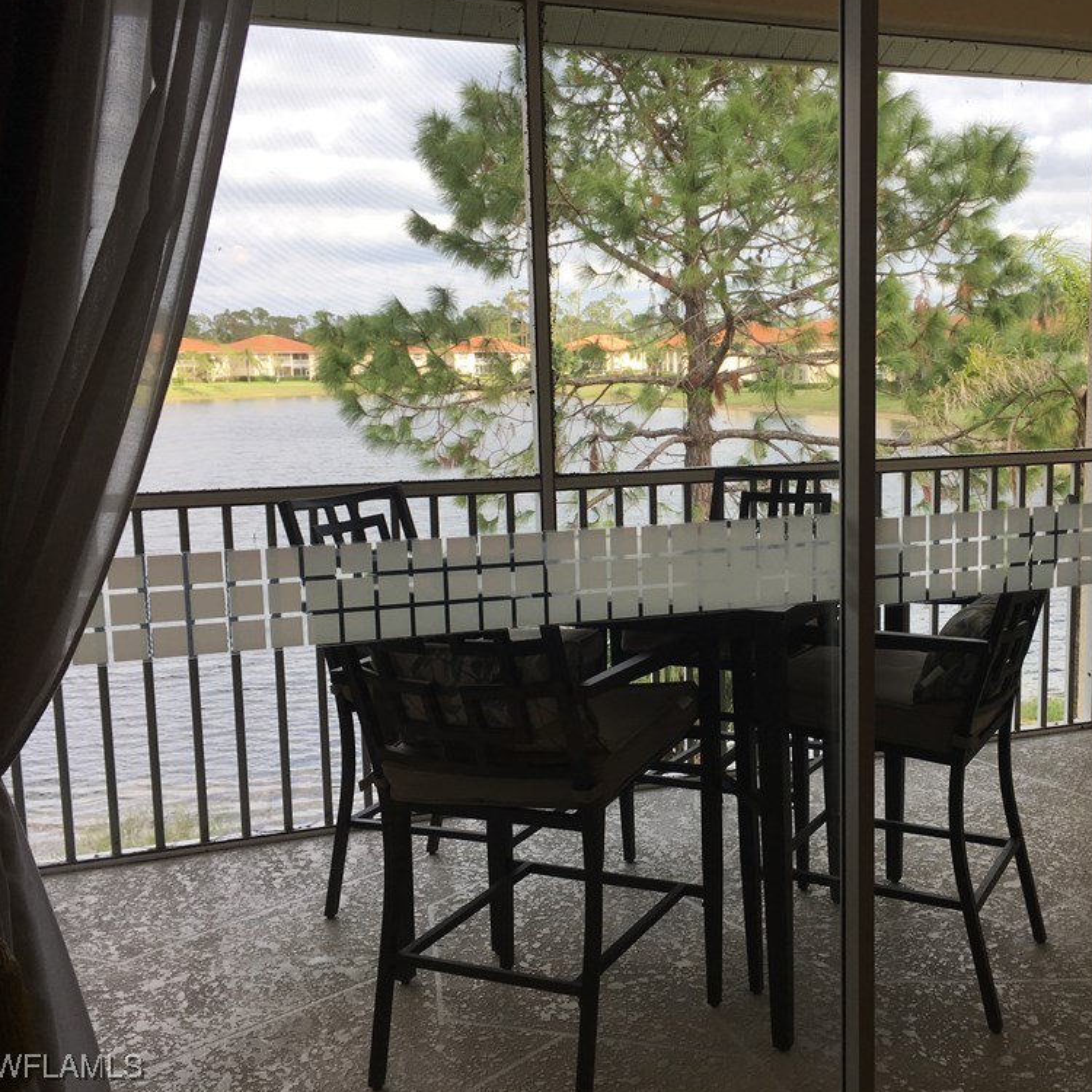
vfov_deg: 47.2
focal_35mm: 35
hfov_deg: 46.6
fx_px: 1249
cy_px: 540
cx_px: 711
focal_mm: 4.15
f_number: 2.2
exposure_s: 1/326
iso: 25
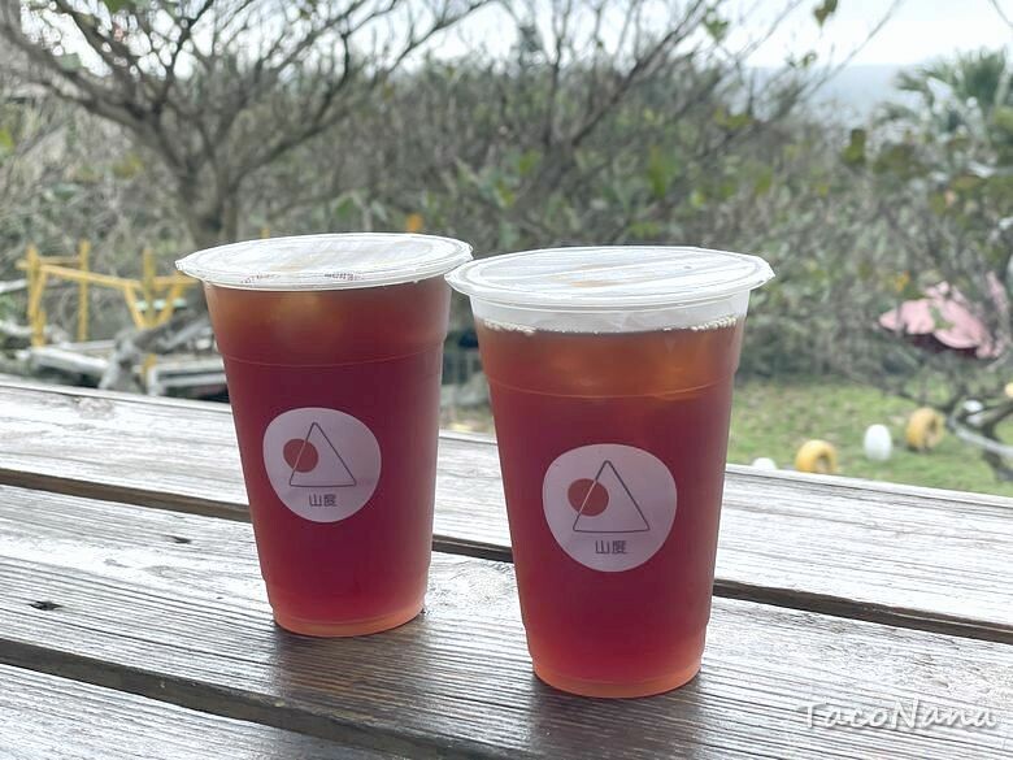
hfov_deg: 36.8
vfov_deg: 28.0
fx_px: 1522
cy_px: 380
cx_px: 506
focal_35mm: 52
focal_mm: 6
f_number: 2
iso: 80
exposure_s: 1/122
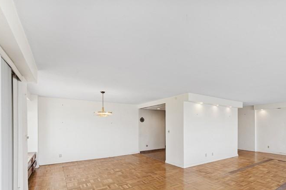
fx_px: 151
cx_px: 185
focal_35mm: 19
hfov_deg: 84.6
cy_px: 126
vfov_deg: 63.1
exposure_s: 1/13
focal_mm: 14
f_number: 11
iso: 100
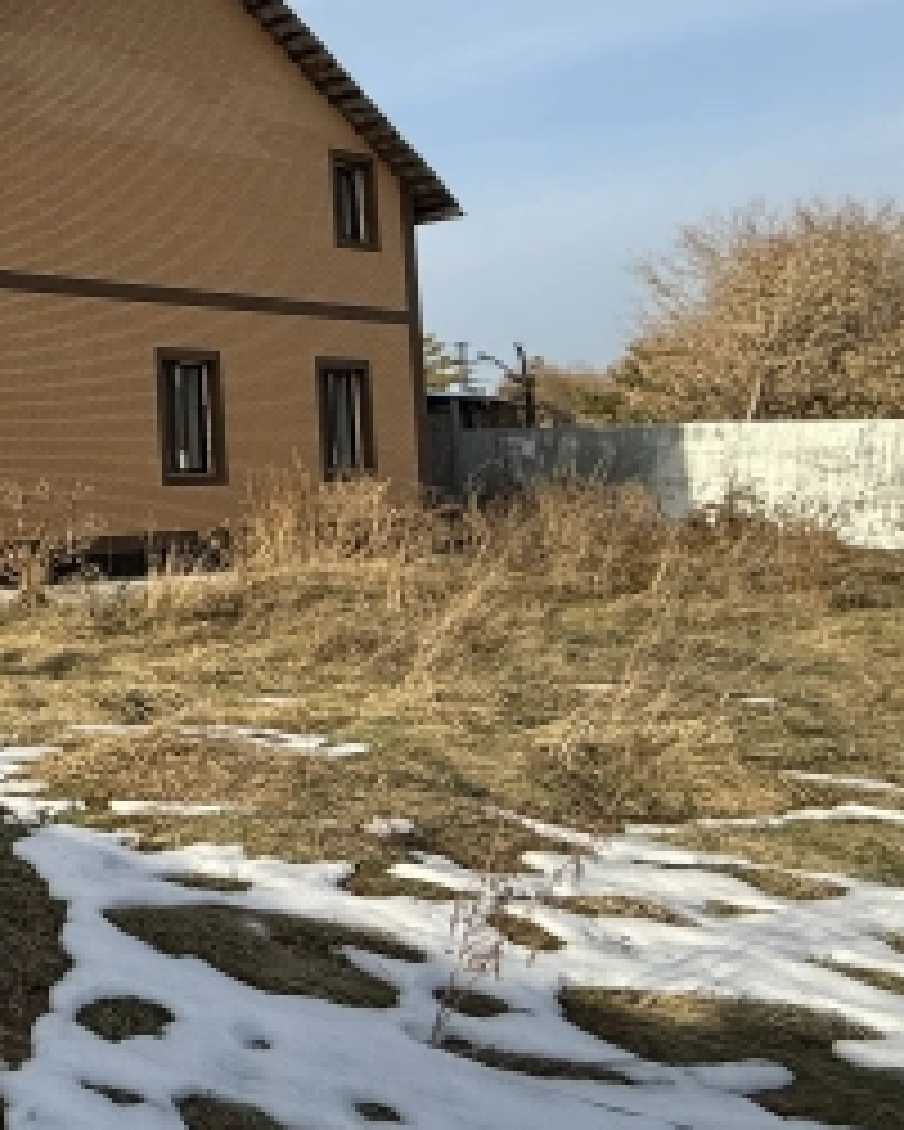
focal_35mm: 34
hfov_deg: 28.4
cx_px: -450
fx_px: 1136
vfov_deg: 52.1
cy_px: 401
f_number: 2.2
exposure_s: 1/1848
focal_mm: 2.22
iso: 50
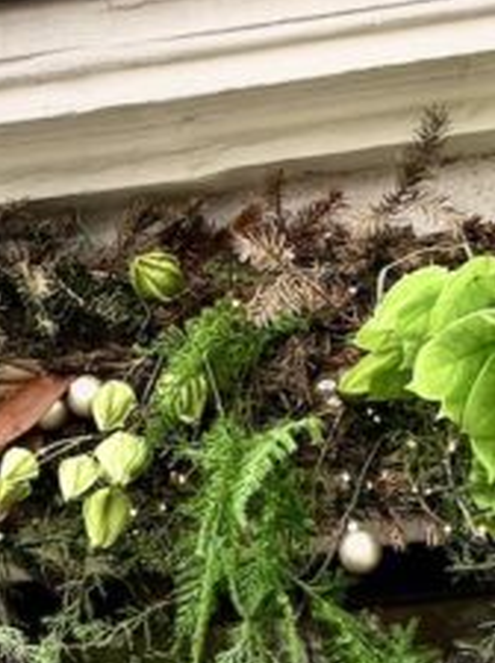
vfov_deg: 4.3
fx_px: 8719
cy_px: 1347
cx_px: -18
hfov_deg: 3.2
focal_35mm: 456
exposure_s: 1/273
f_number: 2.8
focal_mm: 16.89
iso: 50
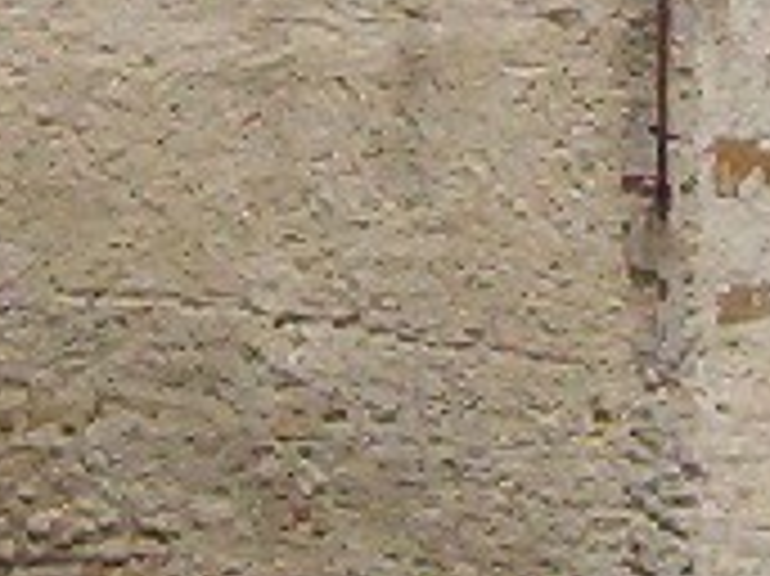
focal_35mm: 249
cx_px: 576
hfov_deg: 7.9
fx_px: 5535
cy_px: -608
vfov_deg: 5.8
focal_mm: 5.54
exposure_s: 1/1314
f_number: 5.24
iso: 100
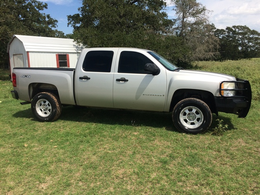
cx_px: 130
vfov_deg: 48.2
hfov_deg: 61.7
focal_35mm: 29
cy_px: 98
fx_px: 218
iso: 32
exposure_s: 1/2053
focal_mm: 4.15
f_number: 2.2
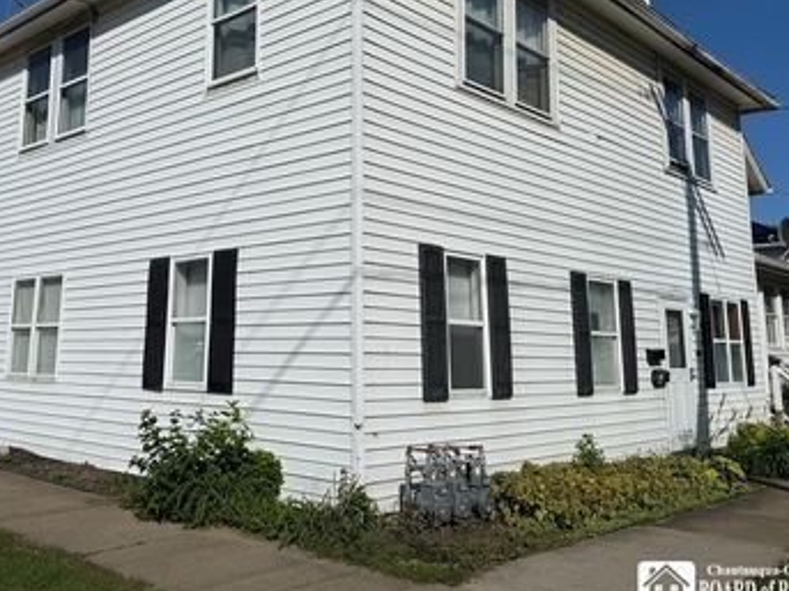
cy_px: 187
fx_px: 797
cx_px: 292
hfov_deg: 52.0
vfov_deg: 40.1
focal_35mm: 35
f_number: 1.78
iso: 64
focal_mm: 6.76
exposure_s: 1/14286
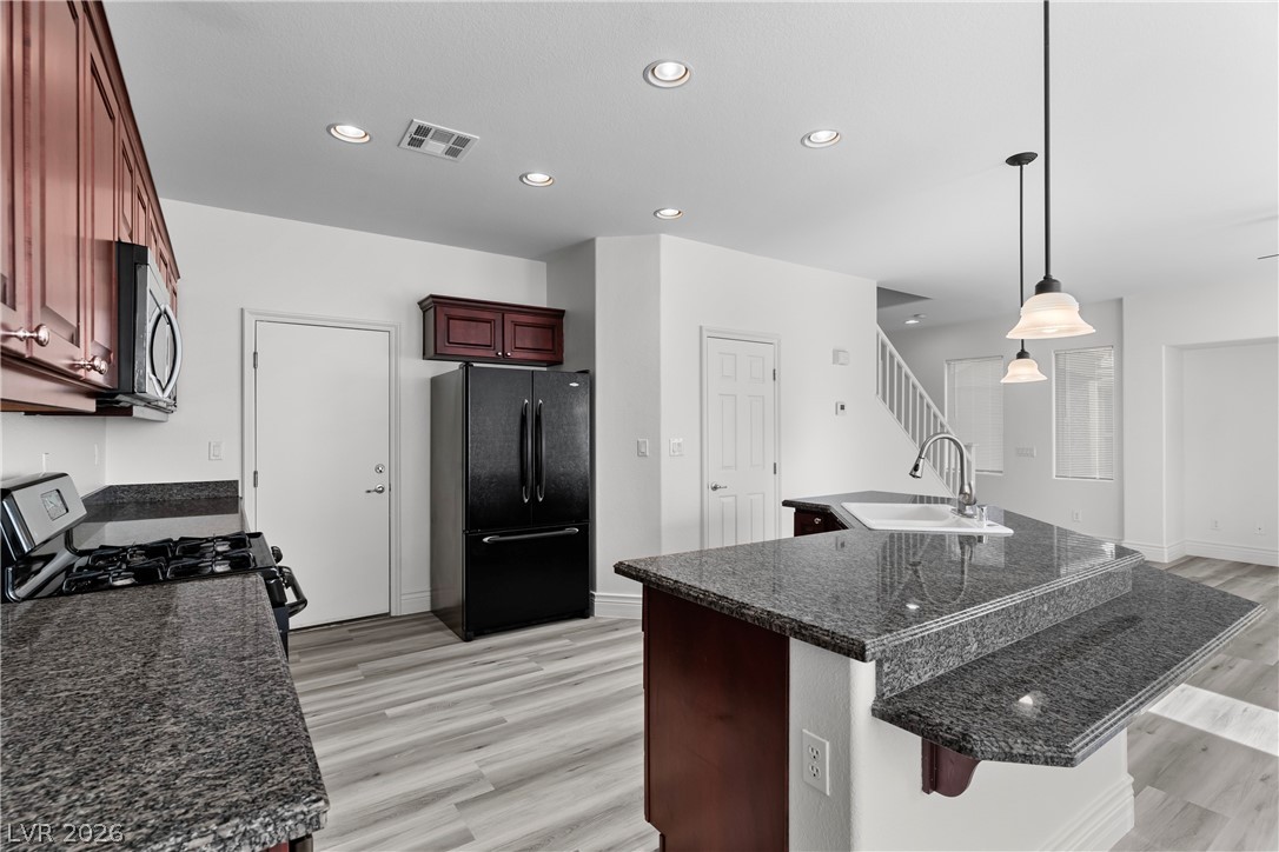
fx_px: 604
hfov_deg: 93.3
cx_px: 640
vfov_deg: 70.4
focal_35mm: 17
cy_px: 426
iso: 320
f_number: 8
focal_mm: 17
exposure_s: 1/20
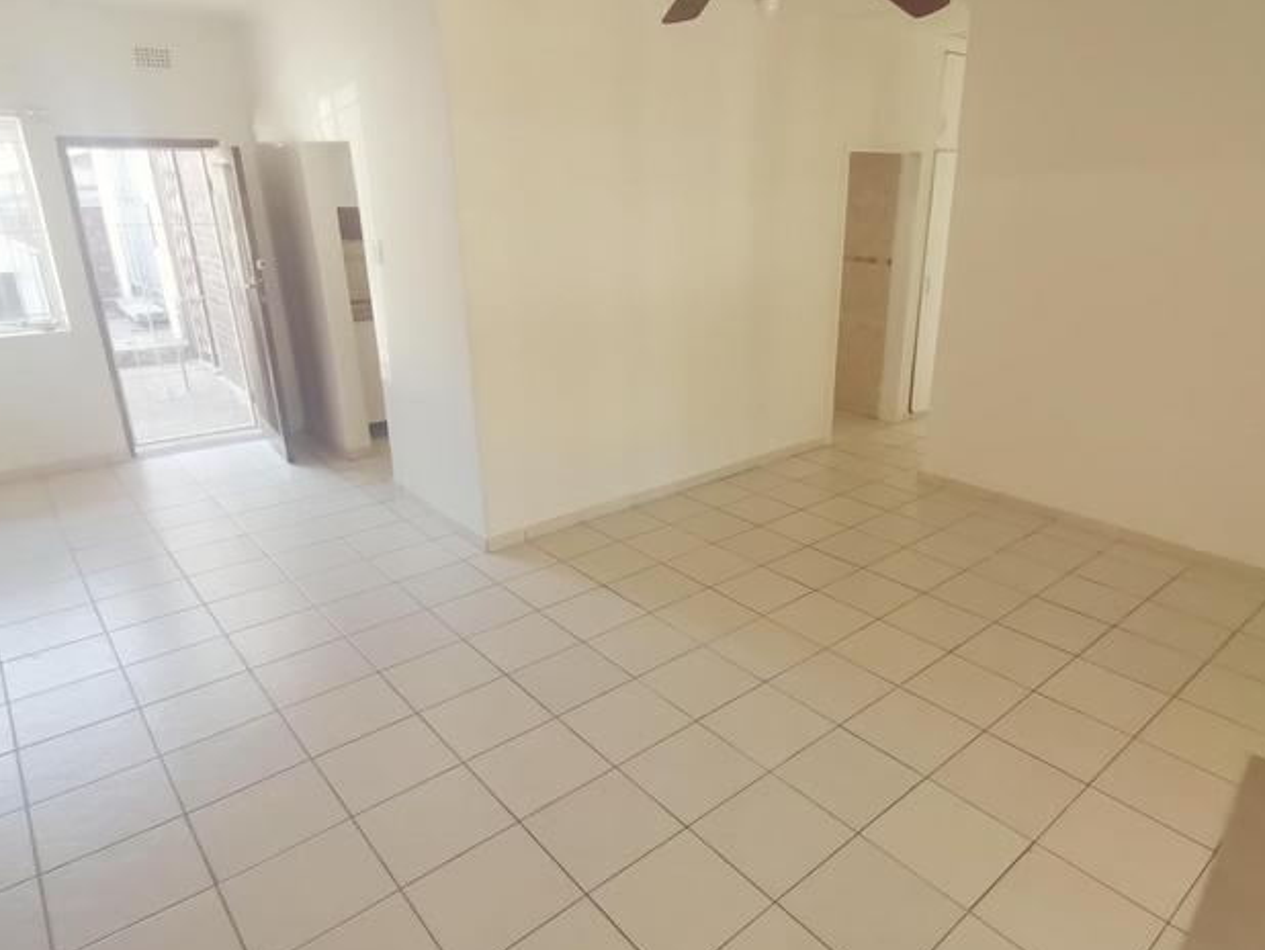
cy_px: 477
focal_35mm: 22
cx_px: 721
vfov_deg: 61.1
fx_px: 804
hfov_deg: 76.0
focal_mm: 1.78
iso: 125
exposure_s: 1/50
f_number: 2.4
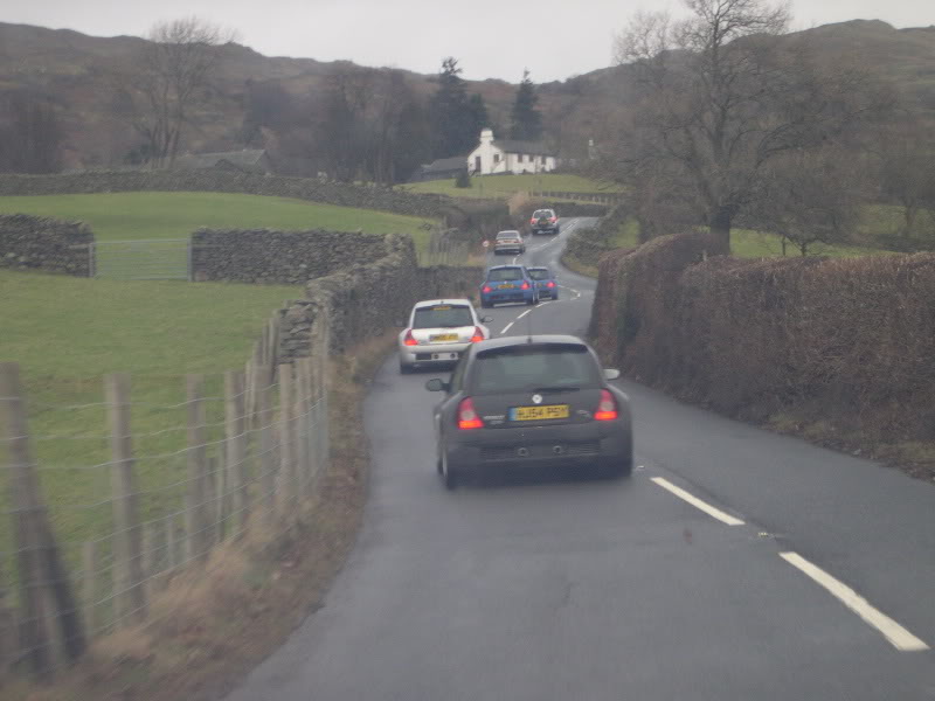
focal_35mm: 102
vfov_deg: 14.5
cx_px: 468
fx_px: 2755
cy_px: 350
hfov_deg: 19.3
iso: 360
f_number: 4.8
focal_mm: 21.6
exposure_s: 1/60
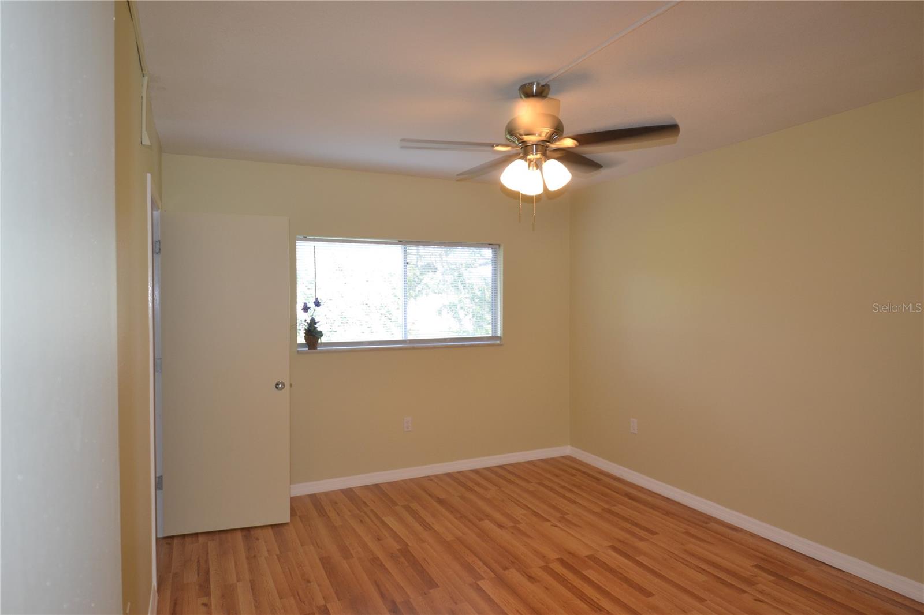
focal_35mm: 21
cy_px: 308
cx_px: 462
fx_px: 539
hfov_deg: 81.2
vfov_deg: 59.5
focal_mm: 14
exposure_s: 1/60
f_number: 4
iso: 450
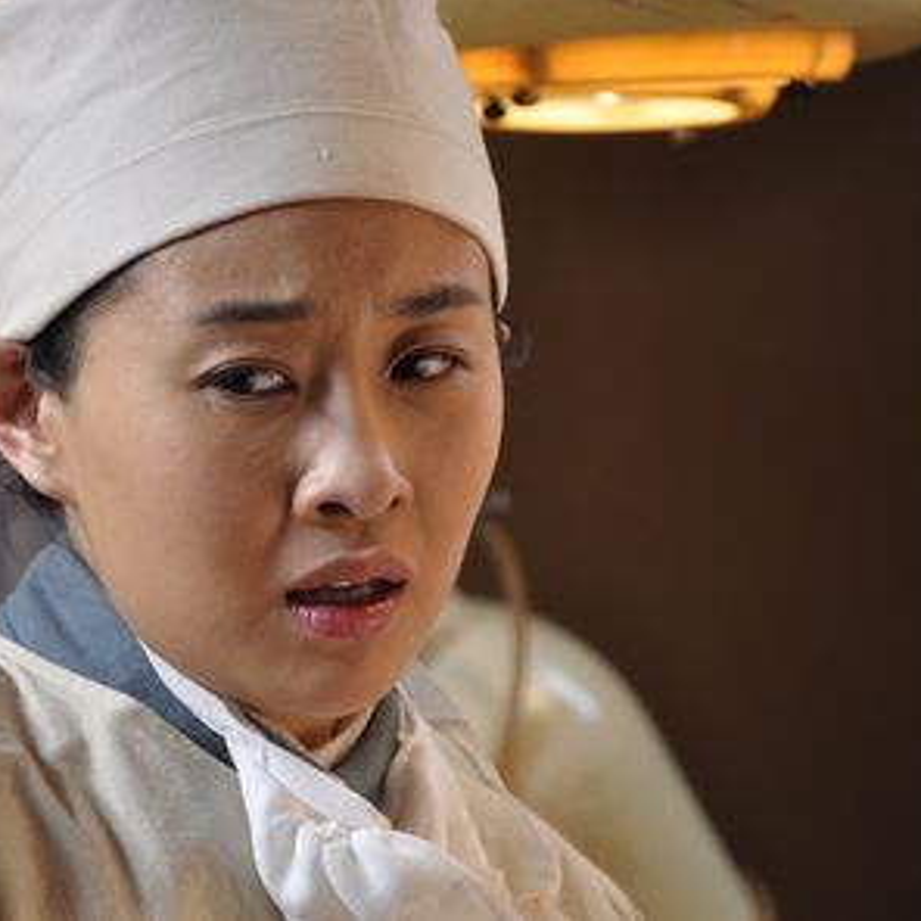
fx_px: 5358
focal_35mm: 178
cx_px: 367
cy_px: 459
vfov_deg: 9.8
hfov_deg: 9.8
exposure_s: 1/80
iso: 640
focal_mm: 92
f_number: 5.6
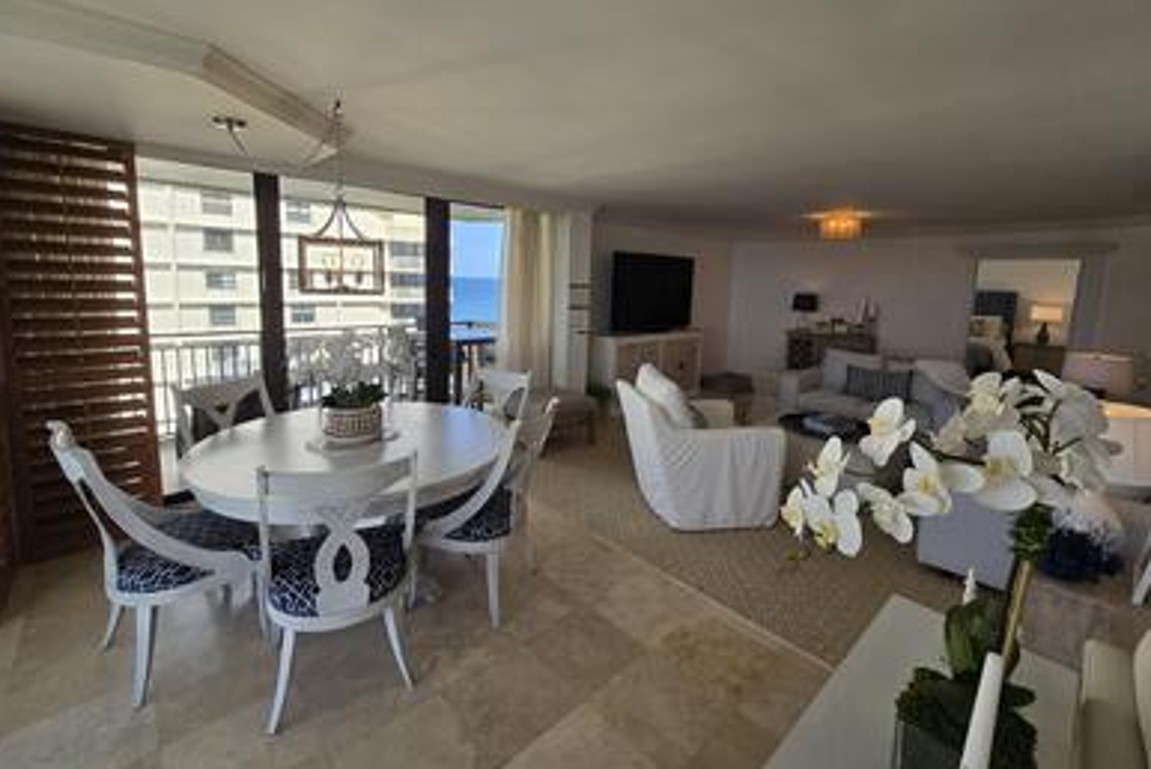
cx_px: 561
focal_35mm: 14
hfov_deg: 104.2
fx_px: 448
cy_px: 340
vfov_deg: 81.0
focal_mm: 2.2
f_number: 2.2
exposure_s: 1/302
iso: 50
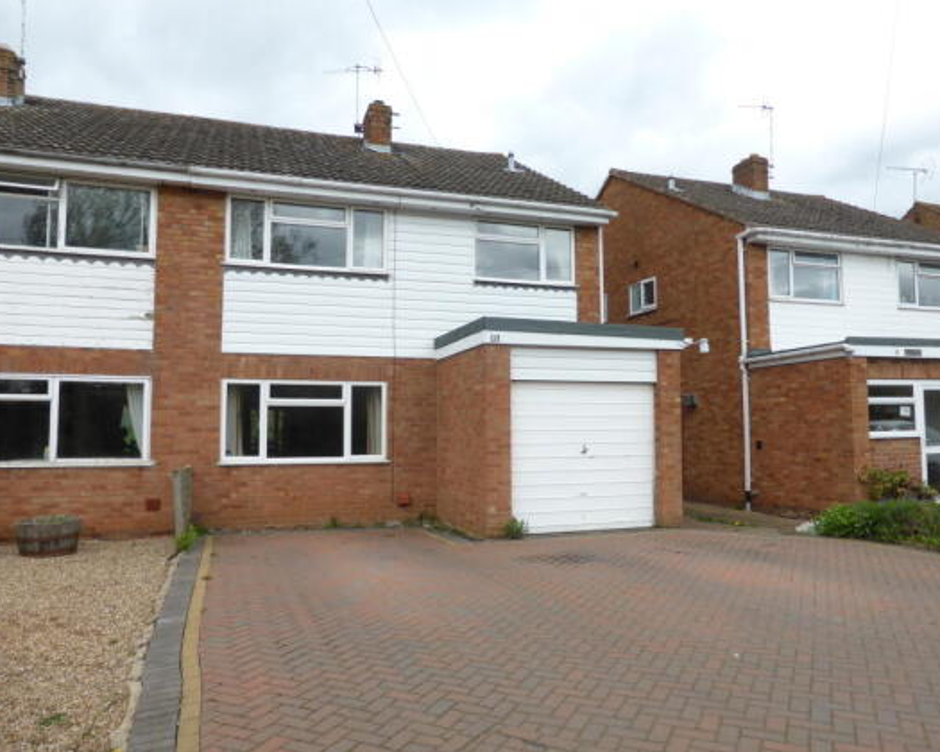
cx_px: 500
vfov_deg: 54.9
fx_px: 723
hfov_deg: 66.0
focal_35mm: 26
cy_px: 372
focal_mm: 4.3
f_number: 3.3
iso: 100
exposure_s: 1/400
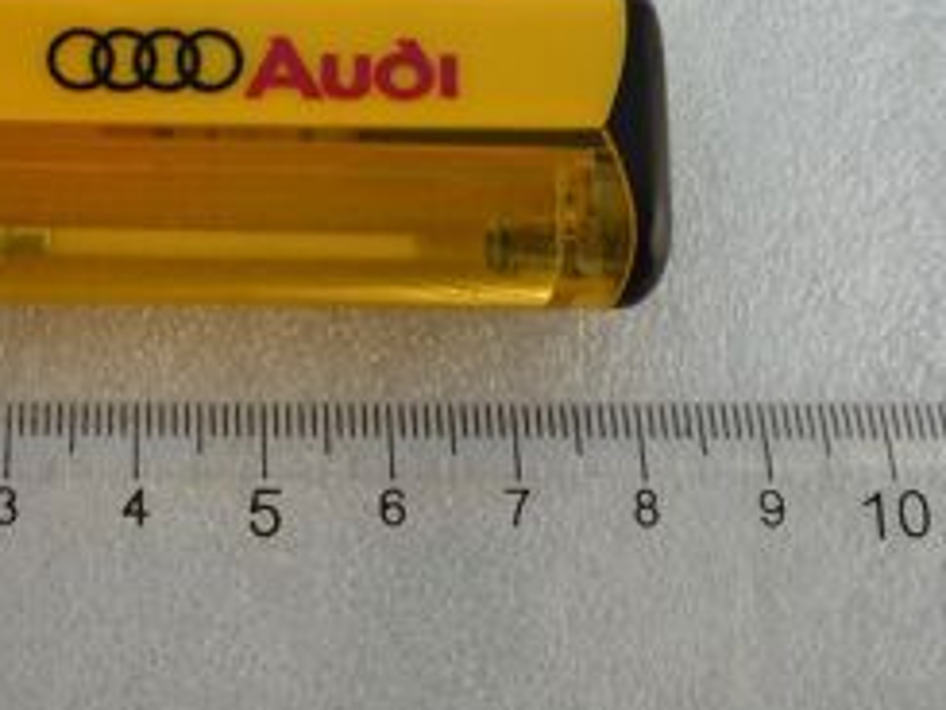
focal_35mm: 49
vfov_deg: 29.7
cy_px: 413
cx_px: 236
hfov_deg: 37.9
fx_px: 1340
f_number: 3.5
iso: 100
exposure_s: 1/500
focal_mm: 4.4
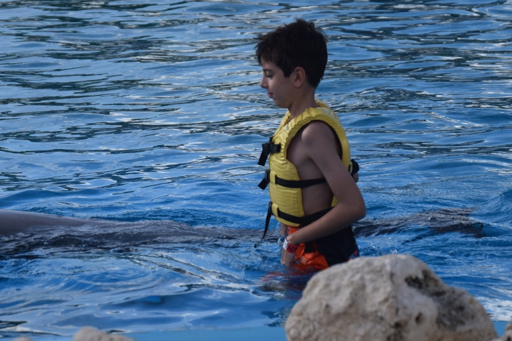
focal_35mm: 262
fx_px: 3726
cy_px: 181
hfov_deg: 7.9
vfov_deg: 5.2
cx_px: 224
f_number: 6.3
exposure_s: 1/1600
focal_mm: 130
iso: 400
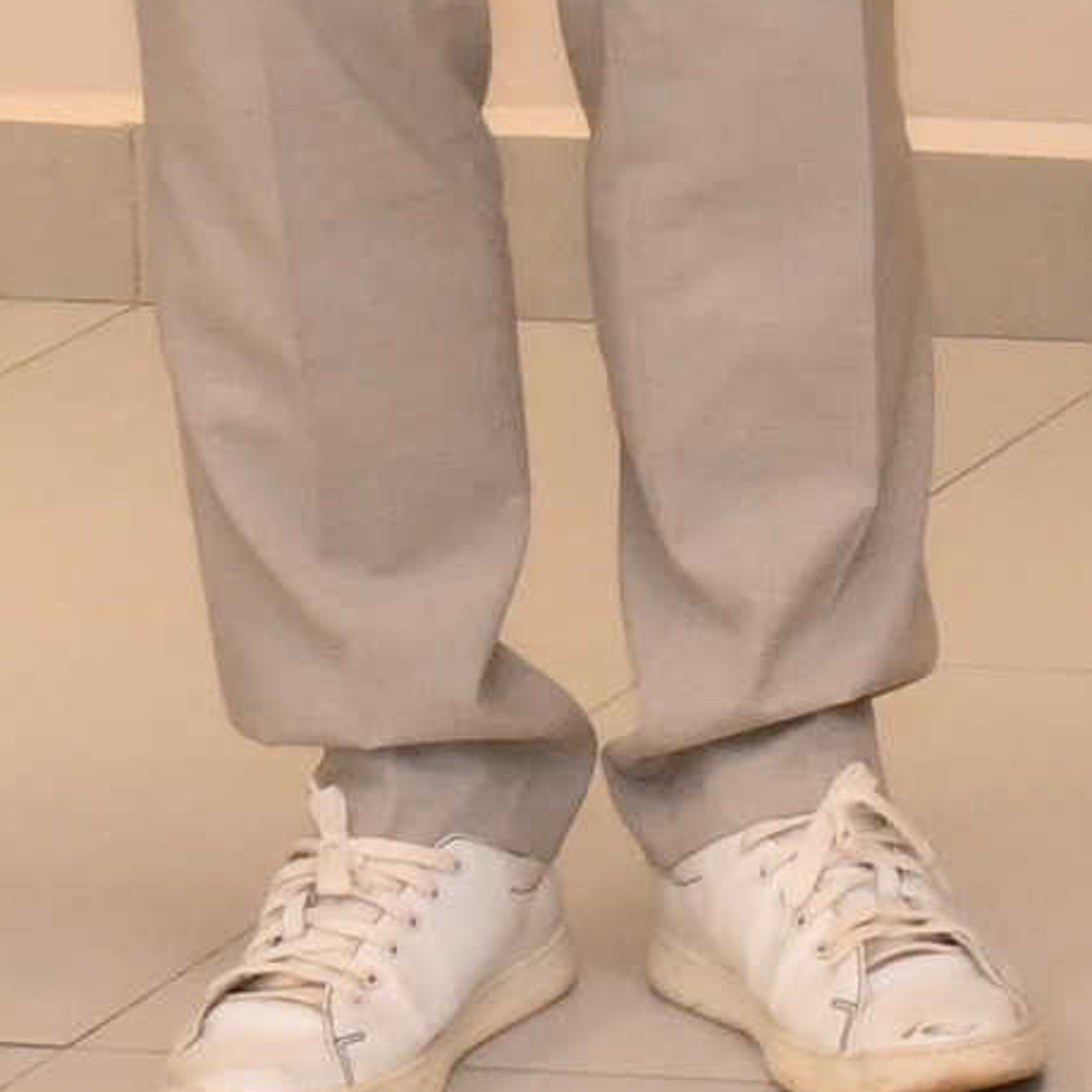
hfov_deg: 6.0
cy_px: -937
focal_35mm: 271
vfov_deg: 6.3
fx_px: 9672
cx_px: 3360
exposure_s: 1/160
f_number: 6.3
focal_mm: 24
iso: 1600
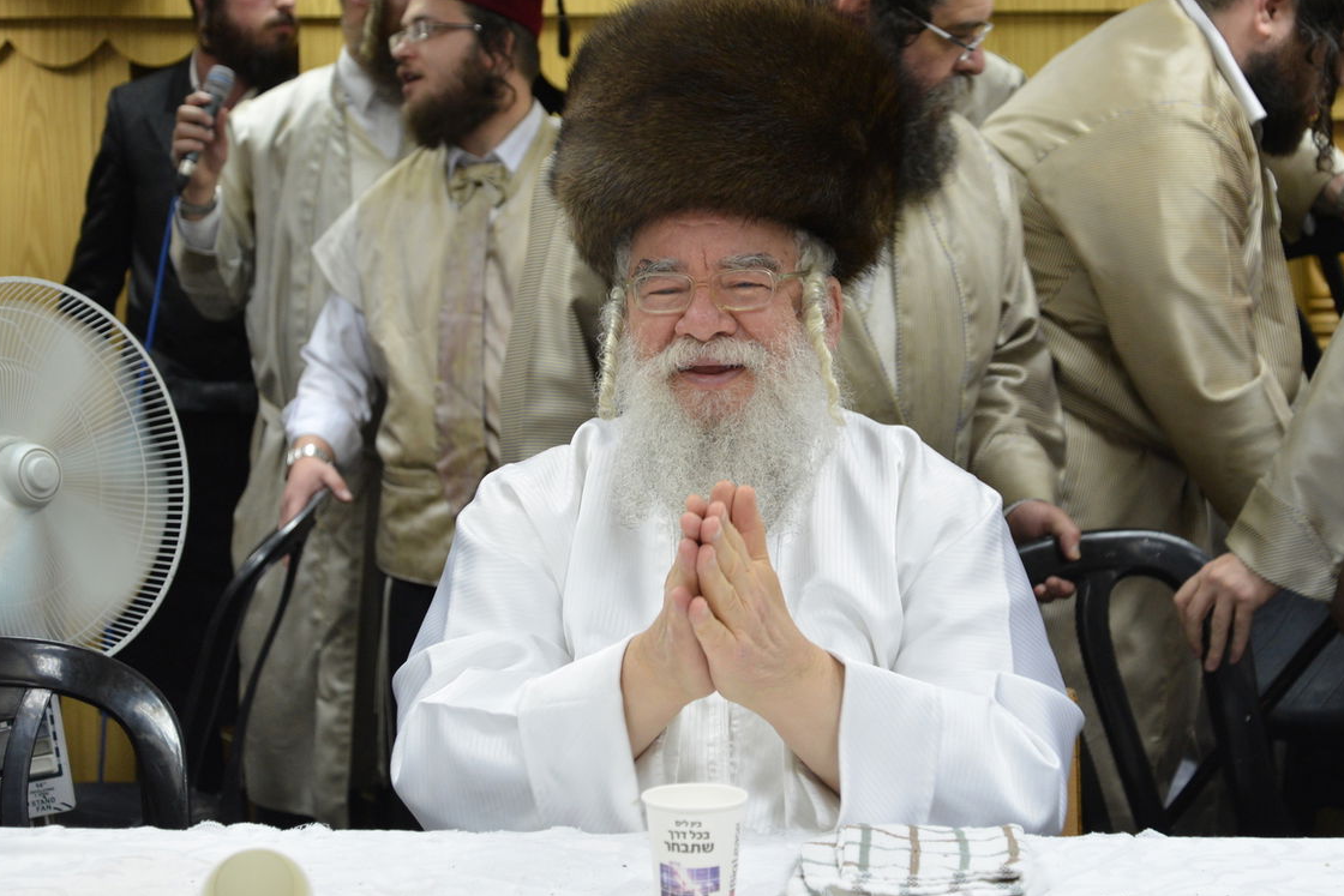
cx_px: 750
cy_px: 355
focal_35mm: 65
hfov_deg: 30.9
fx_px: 2427
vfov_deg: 20.9
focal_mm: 52
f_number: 4.2
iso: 1600
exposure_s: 1/100
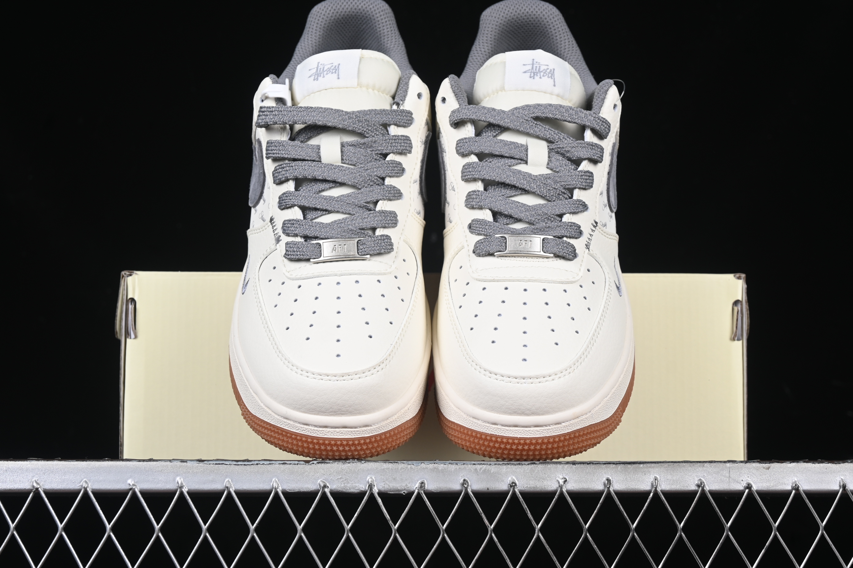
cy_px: 284
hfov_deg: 27.0
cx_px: 426
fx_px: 1777
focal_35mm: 75
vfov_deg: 18.2
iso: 160
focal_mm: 50
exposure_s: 1/80
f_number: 8
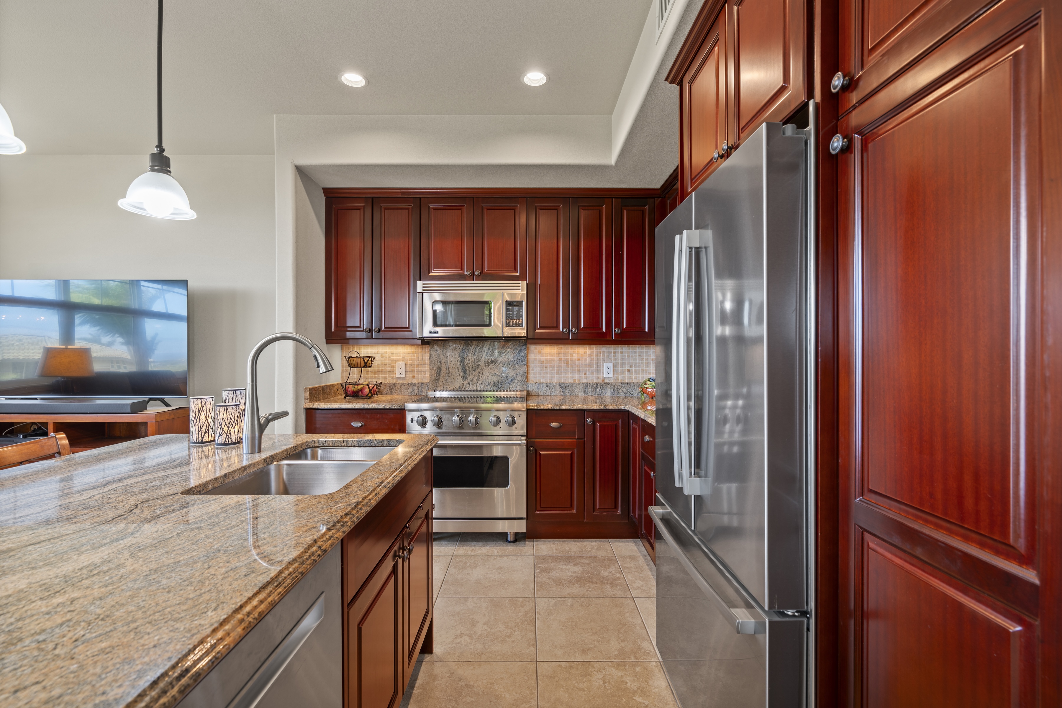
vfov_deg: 73.7
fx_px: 472
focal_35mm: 16
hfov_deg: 96.7
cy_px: 354
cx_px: 531
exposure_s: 2
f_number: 8
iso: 100
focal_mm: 16
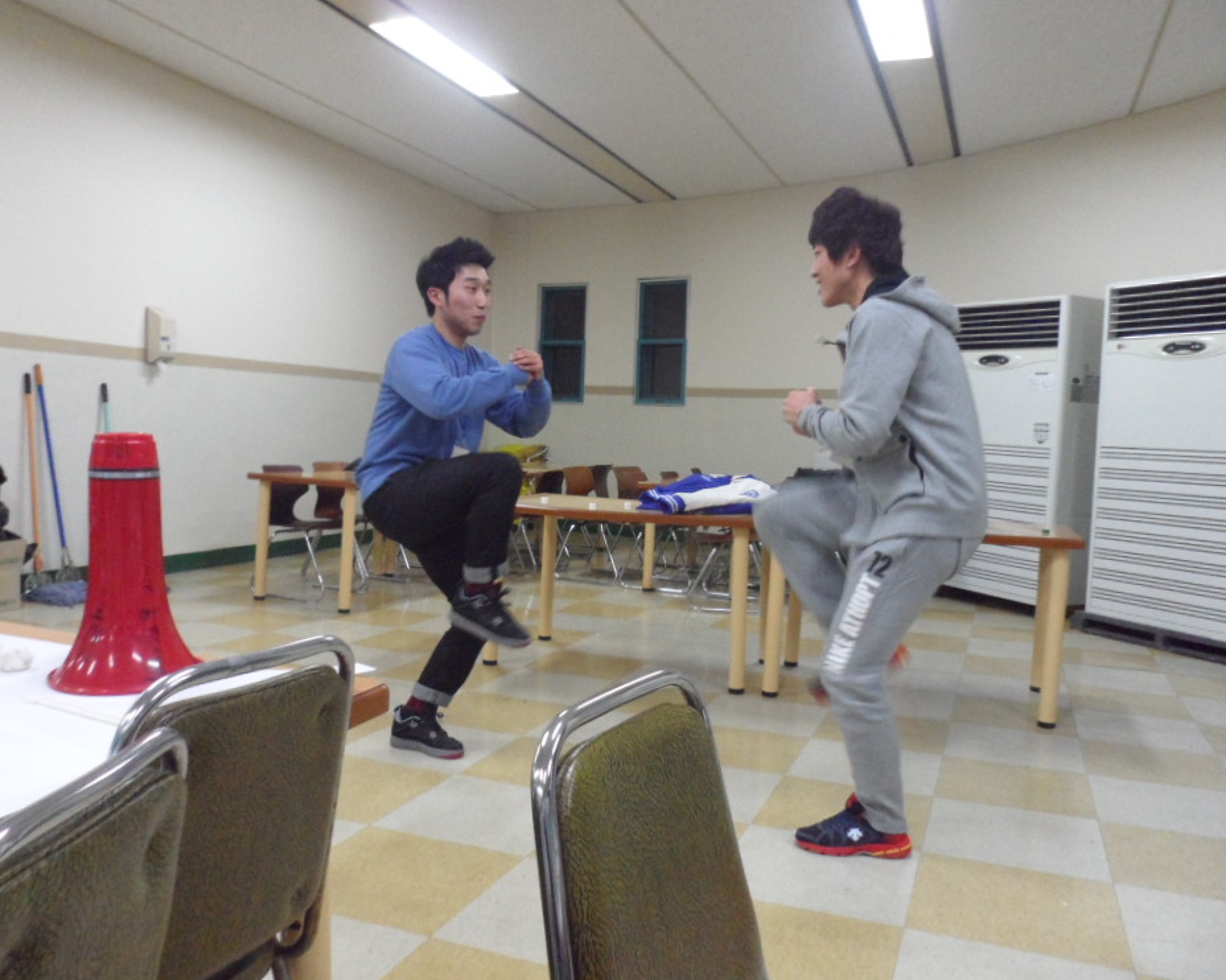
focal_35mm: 28
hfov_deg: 62.2
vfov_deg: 51.5
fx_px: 1016
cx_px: 616
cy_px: 486
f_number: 3.3
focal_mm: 4.9
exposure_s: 1/30
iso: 400
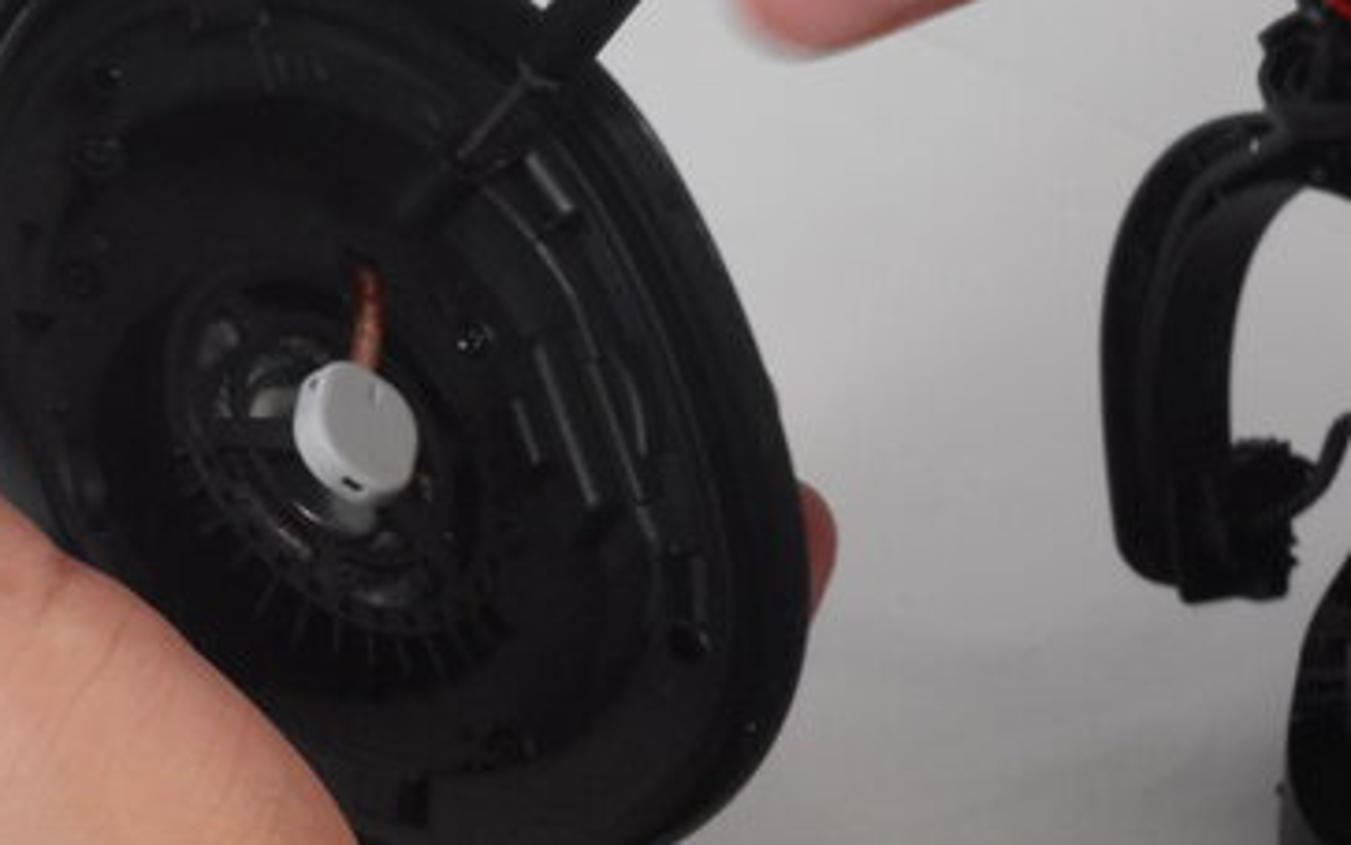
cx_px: 428
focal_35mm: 202
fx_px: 7439
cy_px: 108
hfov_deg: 10.4
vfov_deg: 6.5
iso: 450
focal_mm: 20.9
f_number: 5.9
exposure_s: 1/60
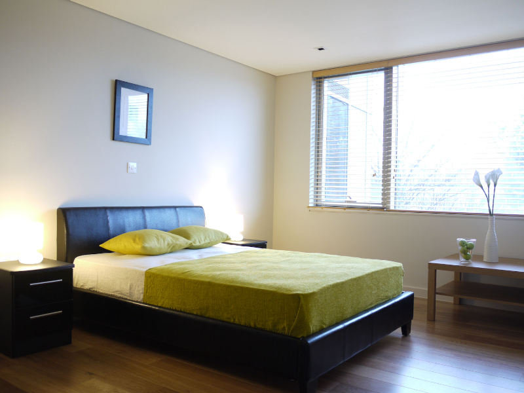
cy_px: 196
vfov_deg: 44.2
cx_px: 262
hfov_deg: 56.8
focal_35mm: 32
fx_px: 484
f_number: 3.7
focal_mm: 16
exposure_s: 1/4
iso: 200
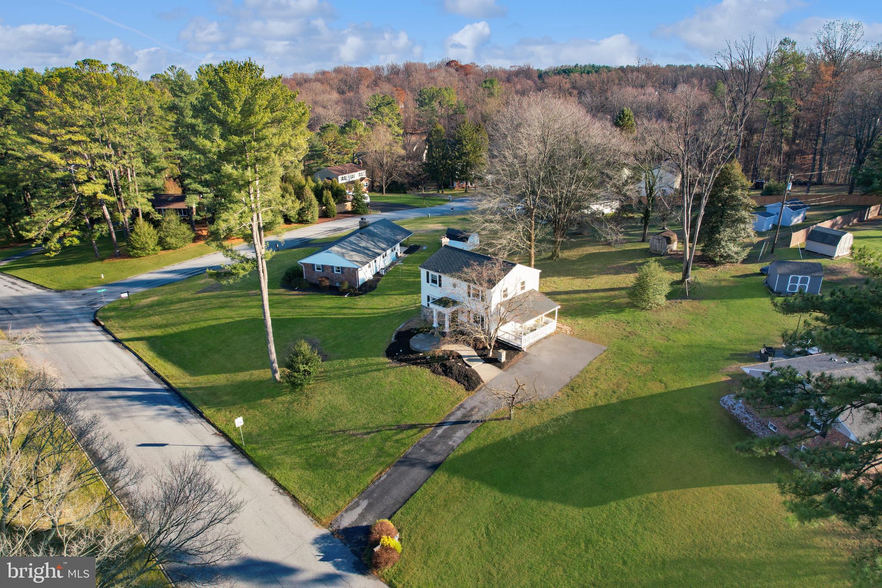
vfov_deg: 57.2
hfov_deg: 78.6
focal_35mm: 22
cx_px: 441
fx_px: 539
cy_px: 294
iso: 100
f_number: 2.8
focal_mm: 8.38
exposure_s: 1/400
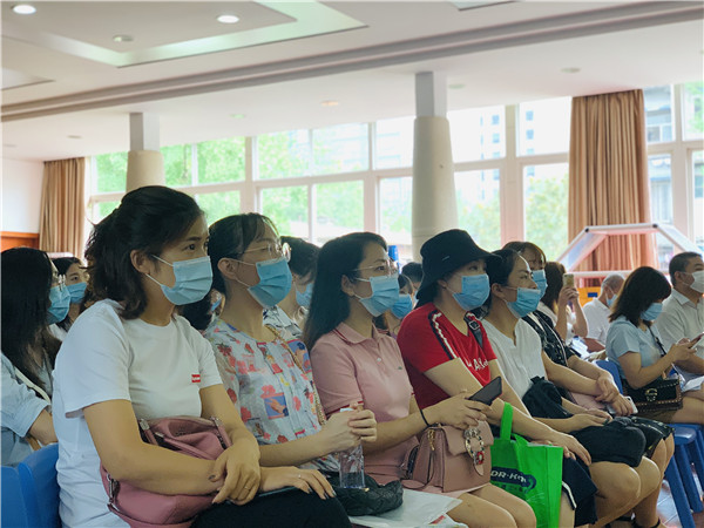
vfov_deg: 28.0
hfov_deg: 36.8
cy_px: 264
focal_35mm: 52
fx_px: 1058
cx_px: 352
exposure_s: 1/122
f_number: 2.4
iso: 64
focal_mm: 6
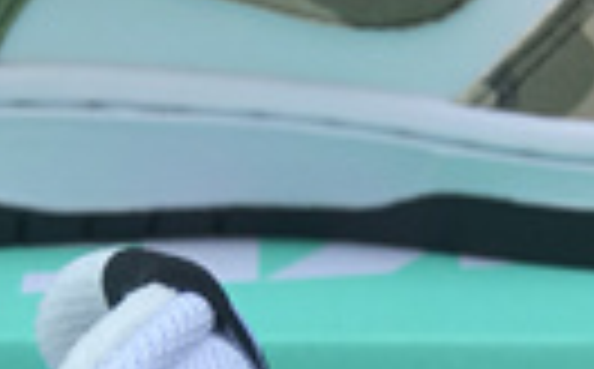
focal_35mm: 339
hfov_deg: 6.2
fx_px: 5479
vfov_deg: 3.9
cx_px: 356
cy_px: 304
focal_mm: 6.6
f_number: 2.8
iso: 20
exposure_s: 1/336
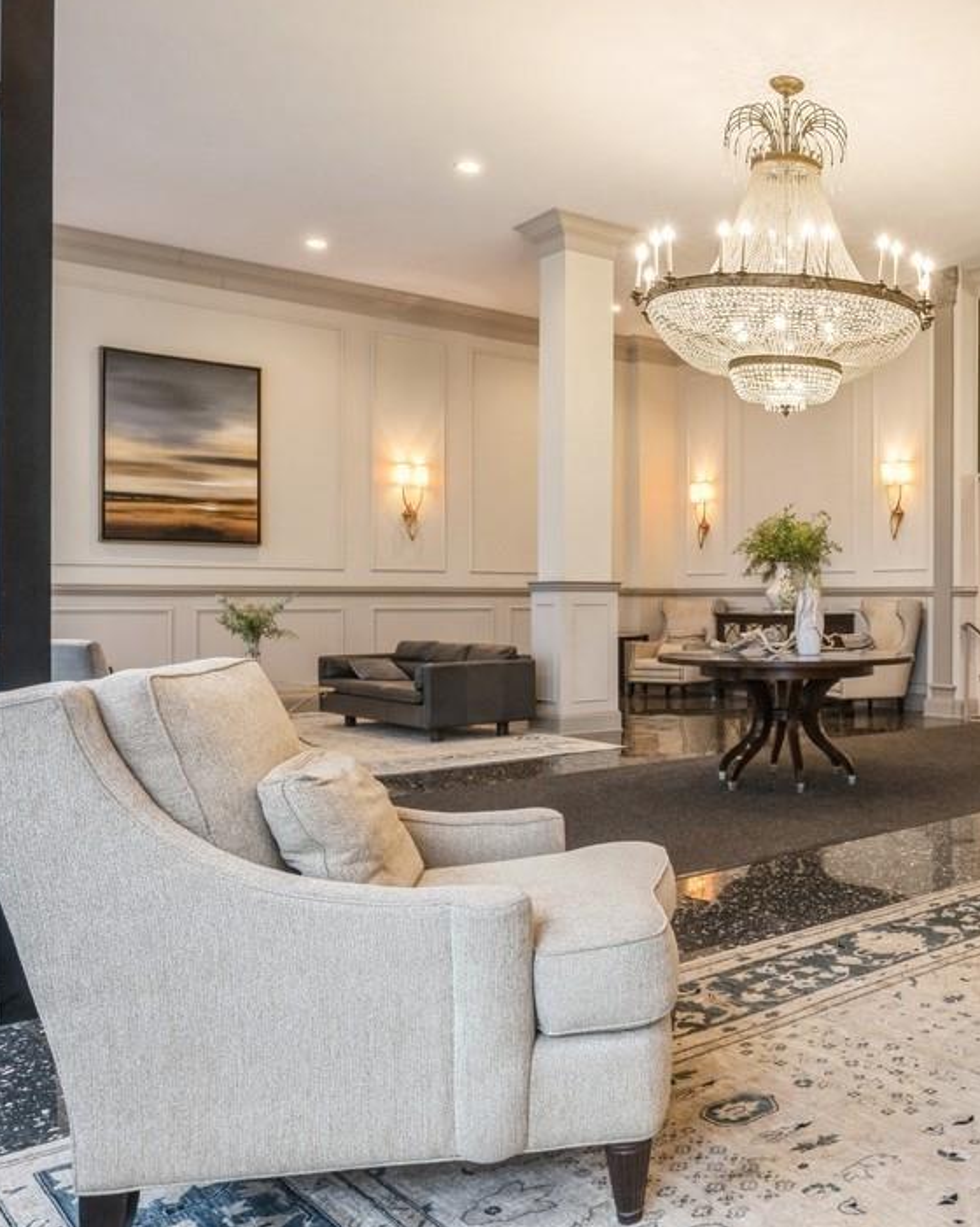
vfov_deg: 58.7
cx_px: 971
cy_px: 550
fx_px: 1089
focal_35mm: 30
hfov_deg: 42.2
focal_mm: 14
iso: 400
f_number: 11
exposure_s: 1/4
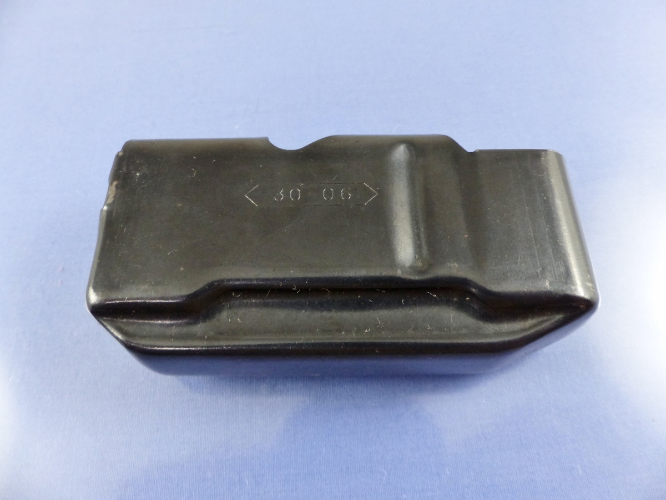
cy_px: 250
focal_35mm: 25
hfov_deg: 69.4
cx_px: 333
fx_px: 481
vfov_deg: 54.9
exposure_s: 1/60
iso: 250
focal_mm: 4.5
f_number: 2.8
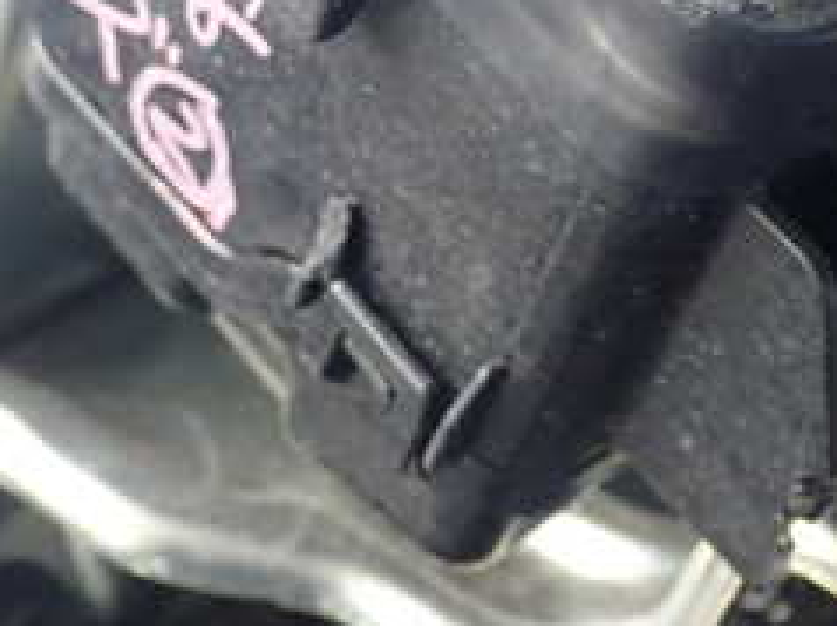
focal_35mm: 101
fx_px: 2440
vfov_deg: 14.2
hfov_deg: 19.3
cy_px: -91
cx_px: 647
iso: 800
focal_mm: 7.34
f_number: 2.8
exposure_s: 1/100
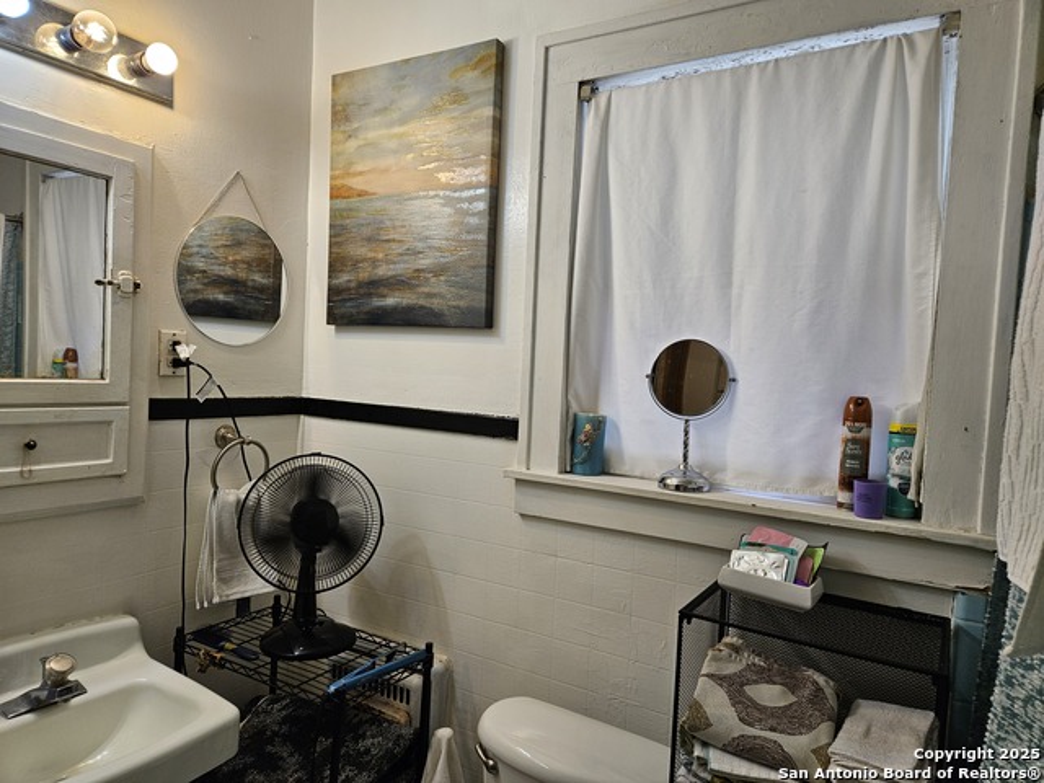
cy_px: 392
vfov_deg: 58.9
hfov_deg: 73.9
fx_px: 694
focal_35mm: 23
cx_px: 522
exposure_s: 1/120
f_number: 1.8
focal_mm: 5.4
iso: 80
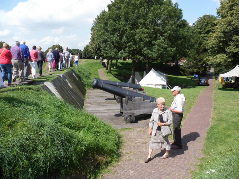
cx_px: 120
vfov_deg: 53.1
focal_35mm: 26
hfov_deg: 67.3
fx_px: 180
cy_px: 90
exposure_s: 1/750
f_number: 3.3
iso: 80
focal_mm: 4.9
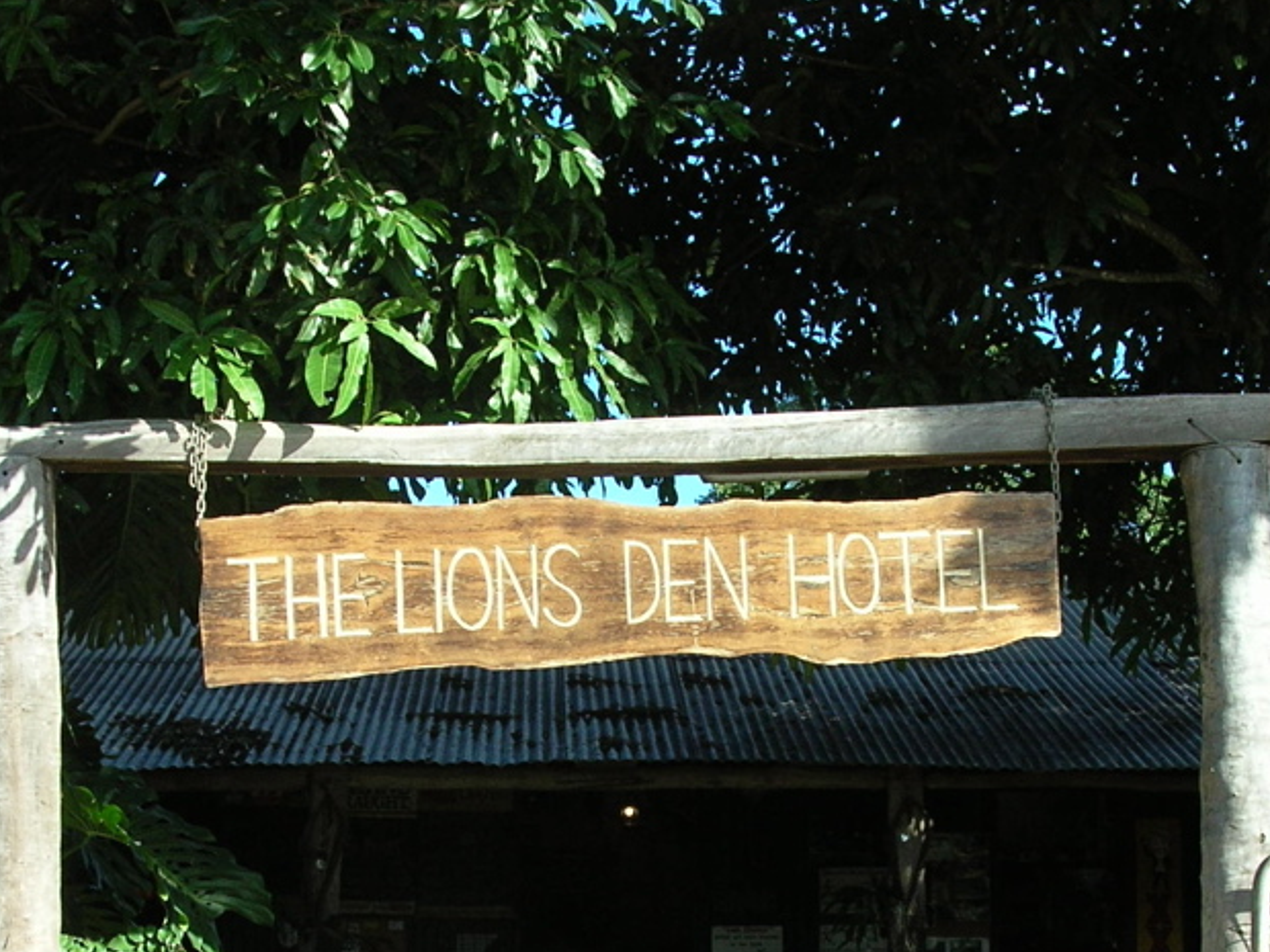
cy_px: 484
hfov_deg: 50.1
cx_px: 626
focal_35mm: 37
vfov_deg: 38.7
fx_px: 1357
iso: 50
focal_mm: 6
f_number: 3.7
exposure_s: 1/177
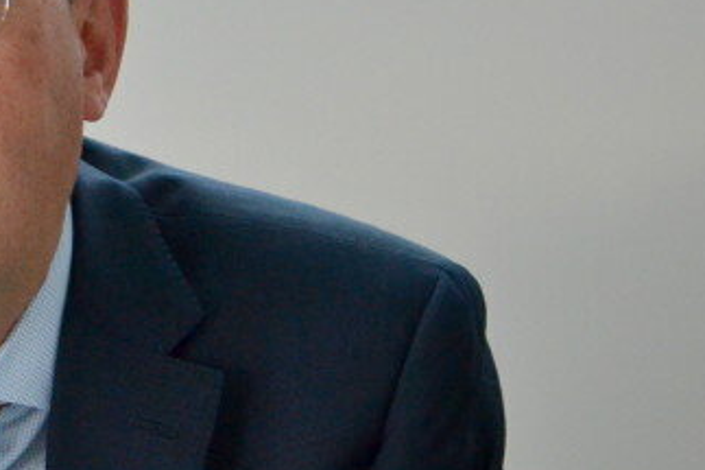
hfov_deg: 5.3
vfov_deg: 3.6
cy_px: 215
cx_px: -59
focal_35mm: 385
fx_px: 7540
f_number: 5.6
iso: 1600
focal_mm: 105
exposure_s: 1/30
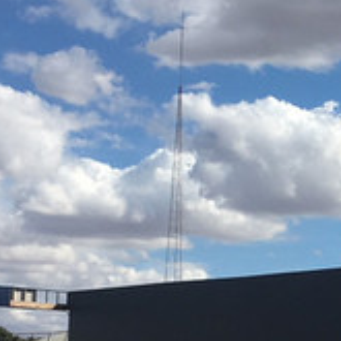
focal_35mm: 124
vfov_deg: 13.9
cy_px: 322
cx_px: 471
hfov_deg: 13.4
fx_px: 1382
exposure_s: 1/2849
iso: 25
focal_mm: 4.15
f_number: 2.2
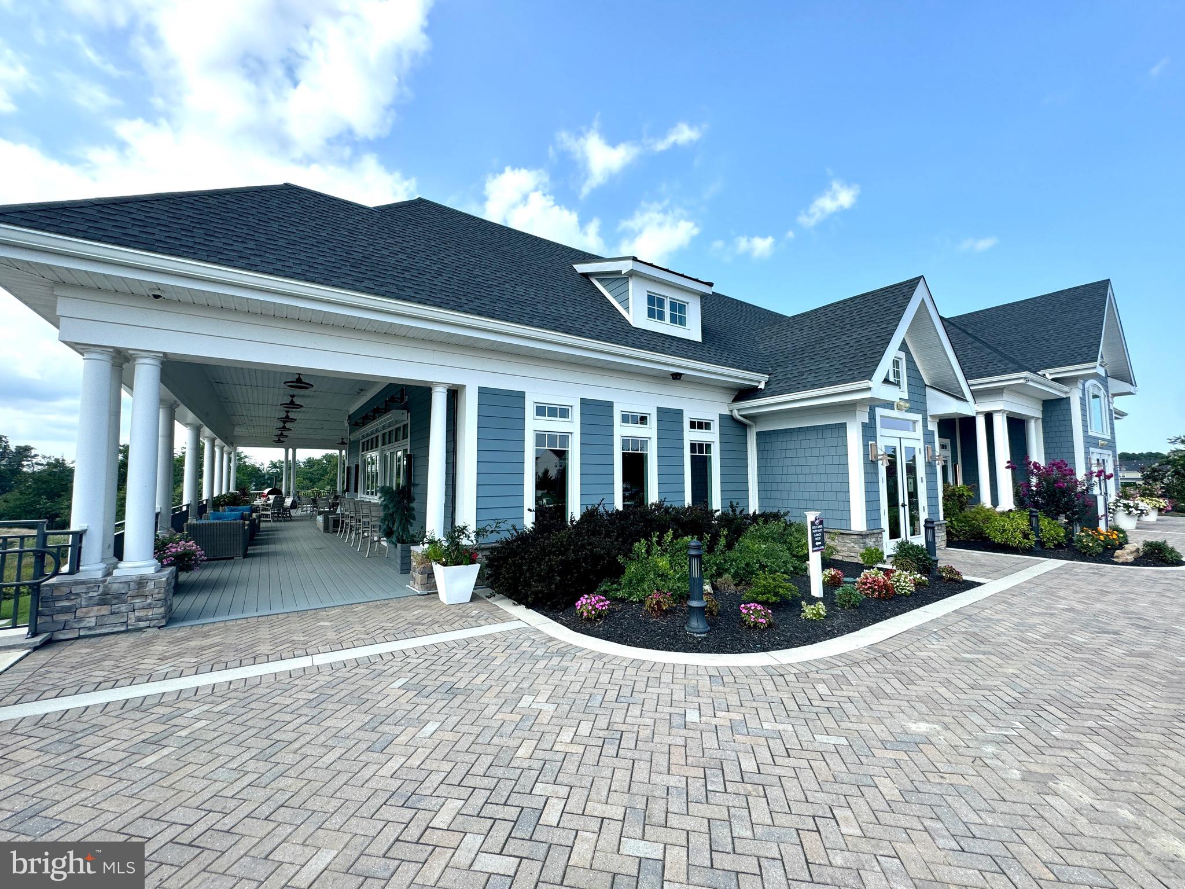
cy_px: 444
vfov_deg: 85.7
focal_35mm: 14
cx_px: 592
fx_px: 479
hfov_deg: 102.1
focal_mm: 2.22
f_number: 2.2
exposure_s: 1/741
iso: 40
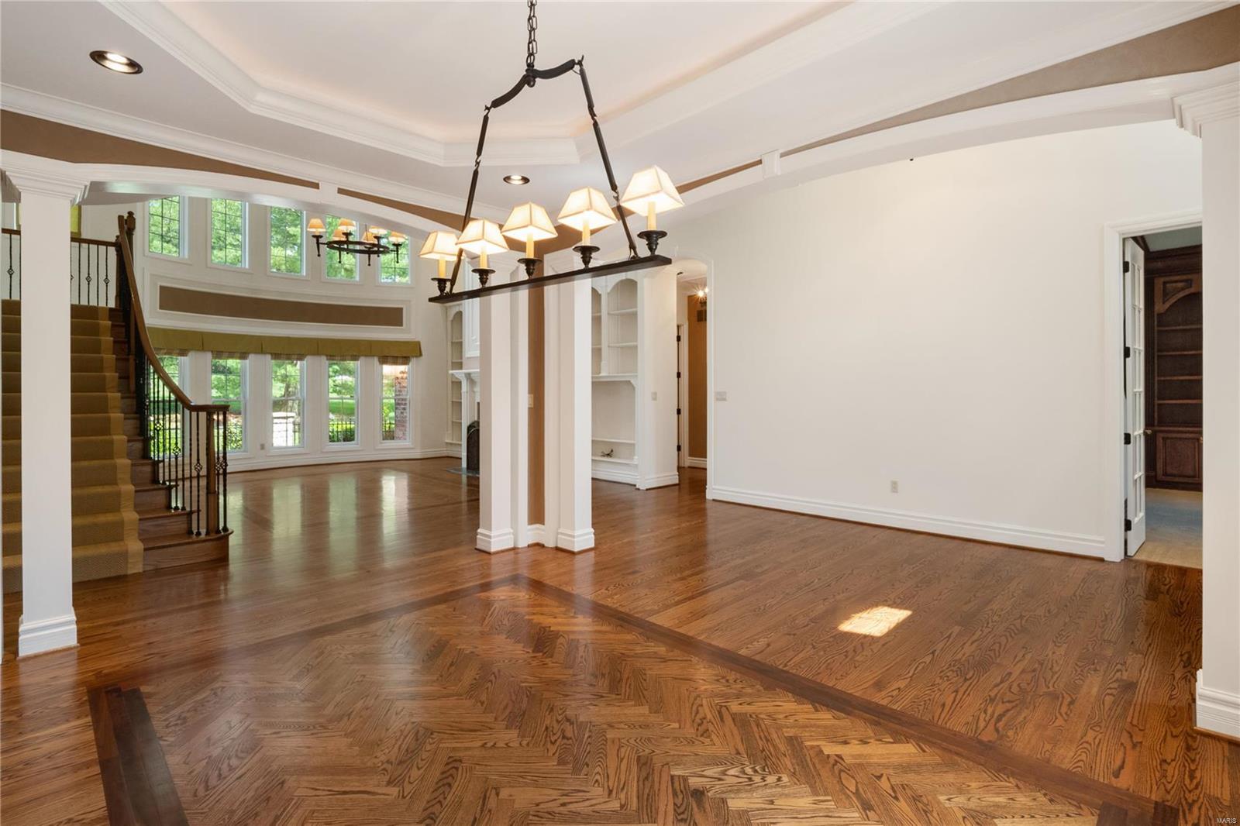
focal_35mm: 16
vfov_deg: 73.7
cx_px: 620
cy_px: 413
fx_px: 551
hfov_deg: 96.7
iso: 400
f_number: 10
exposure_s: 1/4
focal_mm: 8
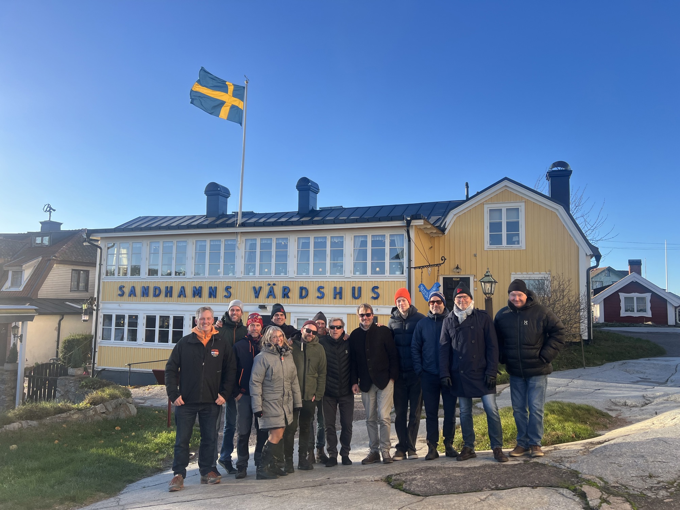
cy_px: 255
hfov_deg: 67.3
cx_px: 340
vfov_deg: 53.1
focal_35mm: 26
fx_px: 511
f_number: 1.5
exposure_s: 1/1901
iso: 50
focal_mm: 5.7
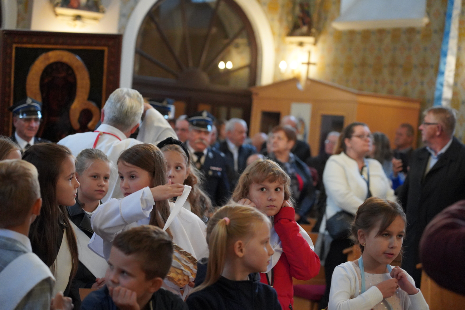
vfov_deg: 14.0
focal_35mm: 98
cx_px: 232
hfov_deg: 20.8
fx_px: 1266
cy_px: 155
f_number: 4
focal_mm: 98
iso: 10000
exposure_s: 1/160
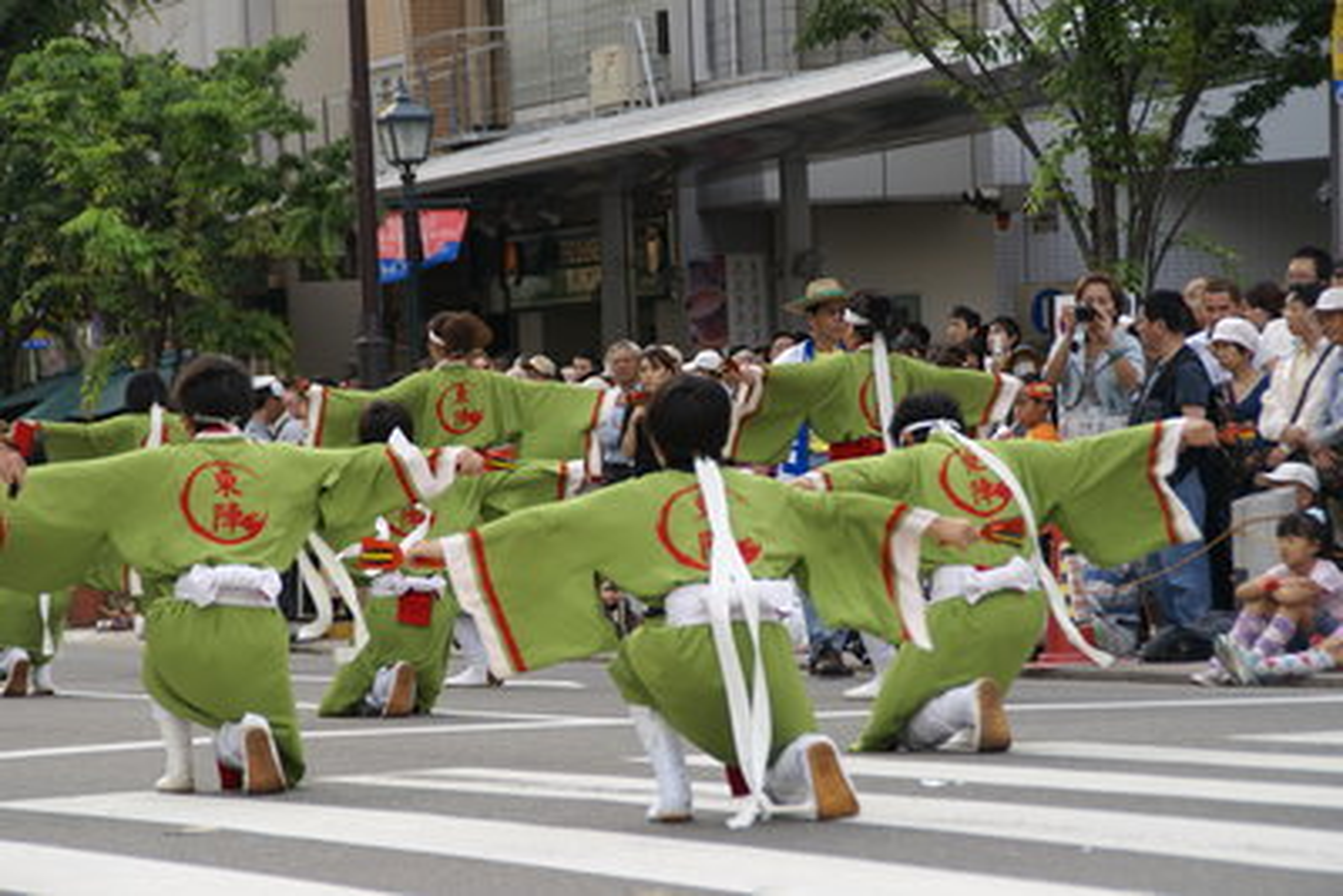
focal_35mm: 158
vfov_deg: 8.7
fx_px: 5877
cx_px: 672
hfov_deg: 13.0
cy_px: 448
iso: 160
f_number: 5.6
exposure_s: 1/160
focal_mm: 105
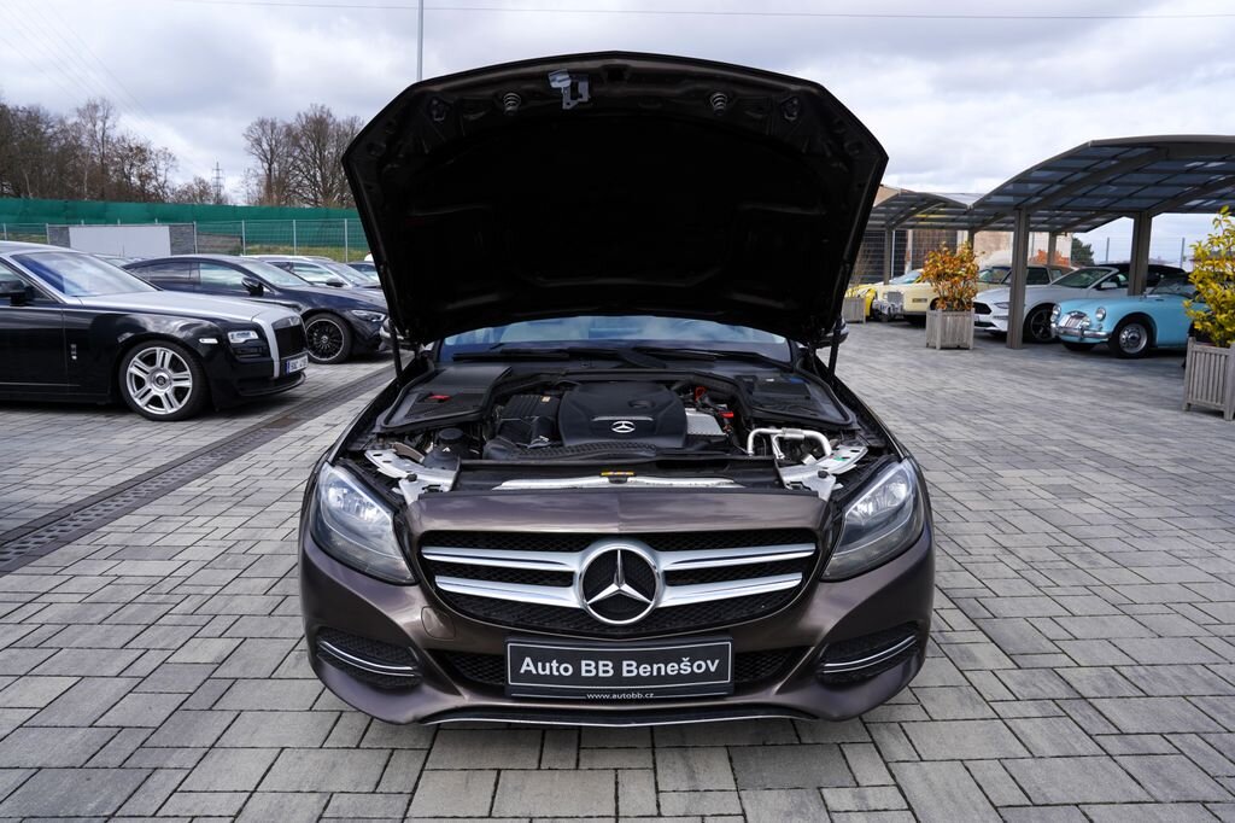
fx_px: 823
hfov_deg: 73.8
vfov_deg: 53.1
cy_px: 412
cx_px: 618
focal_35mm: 24
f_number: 7.1
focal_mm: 24
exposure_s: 1/200
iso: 100
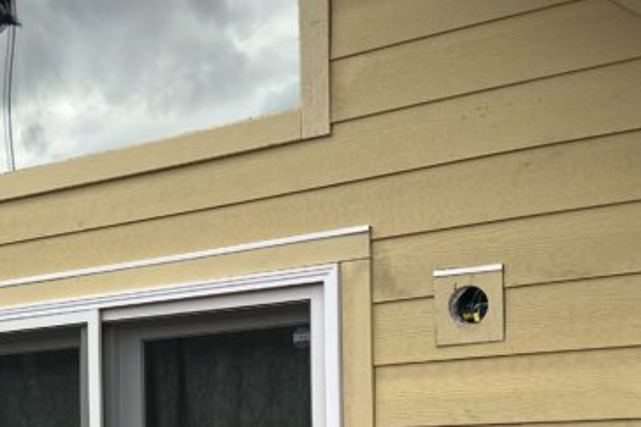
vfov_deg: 18.8
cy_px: 443
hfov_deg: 28.0
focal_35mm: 70
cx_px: 95
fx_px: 1246
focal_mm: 6.86
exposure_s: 1/803
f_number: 1.78
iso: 80
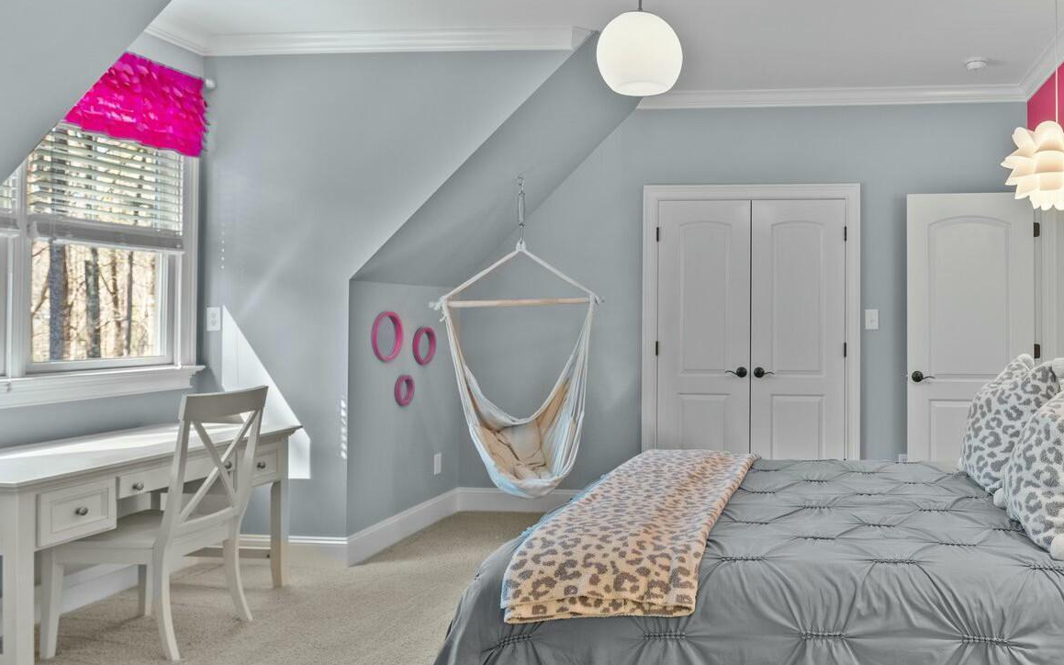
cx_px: 790
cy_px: 304
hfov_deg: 64.5
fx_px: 783
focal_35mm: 27
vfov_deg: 46.0
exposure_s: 1/4
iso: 400
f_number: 6.3
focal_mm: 15
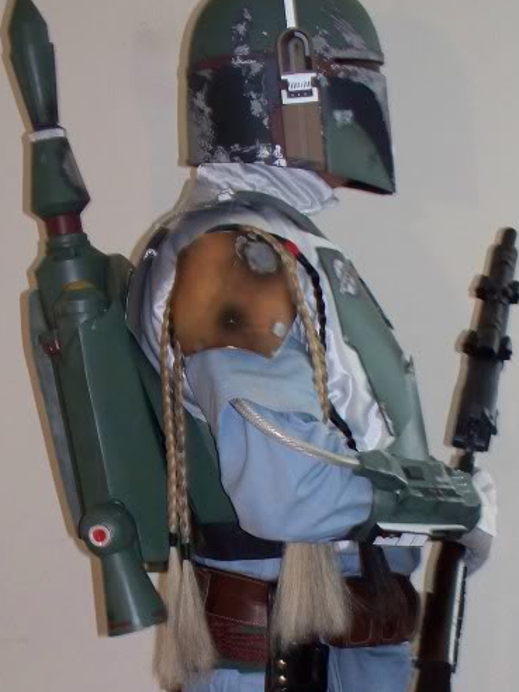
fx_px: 1499
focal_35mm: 75
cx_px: 287
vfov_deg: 25.2
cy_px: 616
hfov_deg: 19.6
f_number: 2.8
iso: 200
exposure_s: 1/30
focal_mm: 7.54
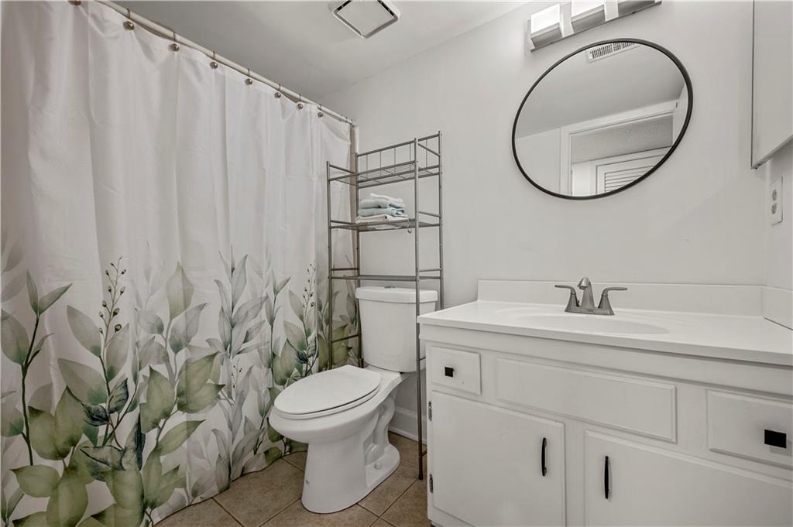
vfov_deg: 77.2
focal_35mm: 15
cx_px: 396
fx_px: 330
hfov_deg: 100.4
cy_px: 264
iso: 400
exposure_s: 1/10
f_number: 8
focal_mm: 15
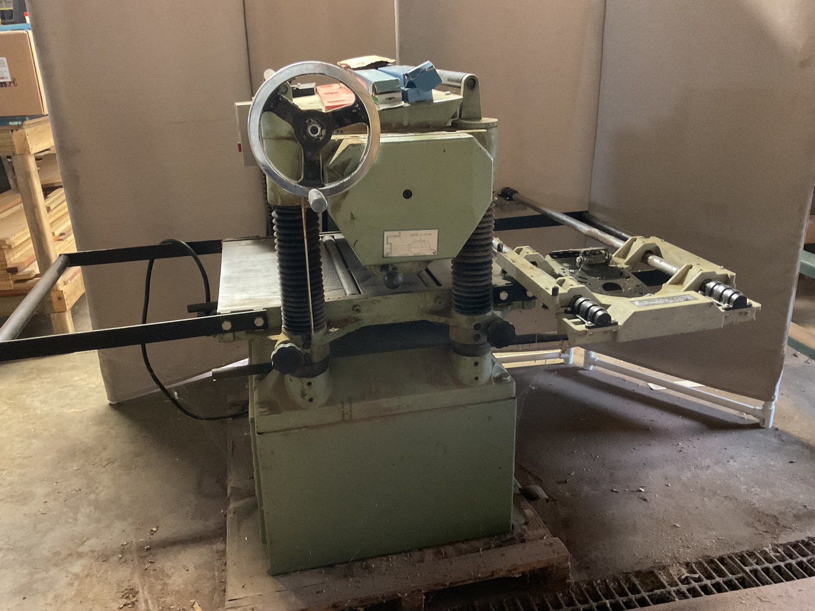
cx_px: 408
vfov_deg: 48.2
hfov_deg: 61.7
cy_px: 306
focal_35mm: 29
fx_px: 683
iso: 500
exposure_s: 1/30
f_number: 1.8
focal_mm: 3
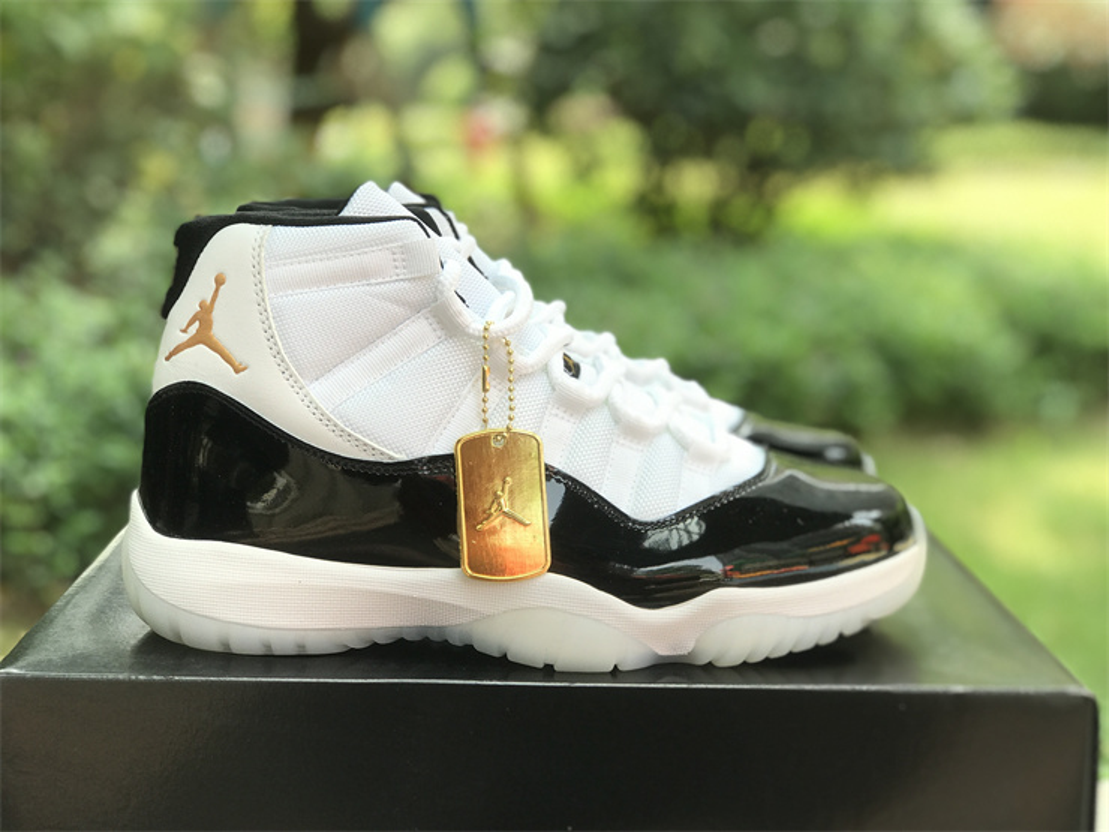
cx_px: 554
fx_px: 1826
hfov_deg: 33.8
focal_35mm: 57
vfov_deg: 25.7
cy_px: 416
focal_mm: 6.6
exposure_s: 1/112
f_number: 2.8
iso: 20
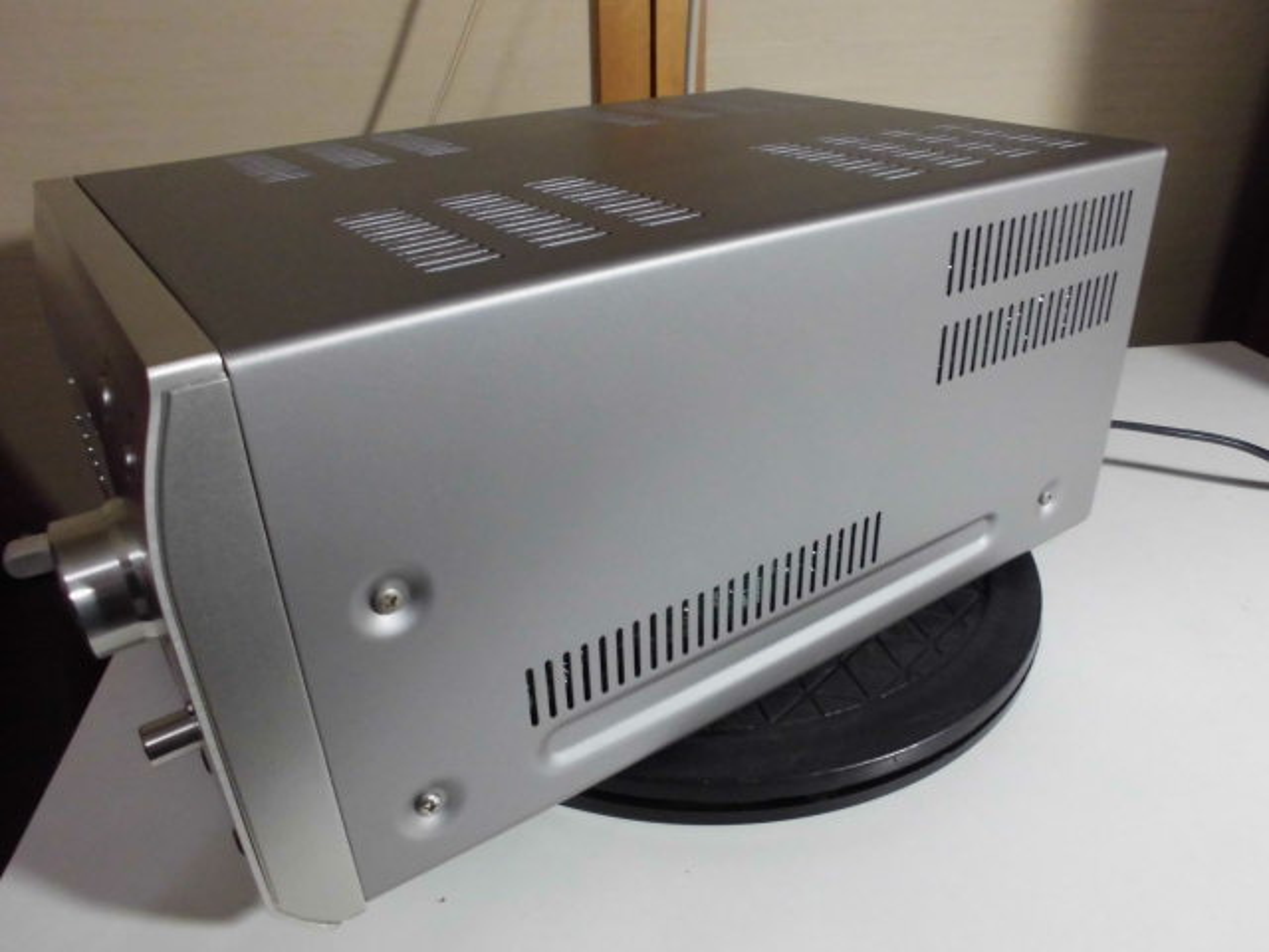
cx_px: 634
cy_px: 476
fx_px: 953
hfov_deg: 67.3
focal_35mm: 26
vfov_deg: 53.1
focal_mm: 4.6
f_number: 3.5
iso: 400
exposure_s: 1/20
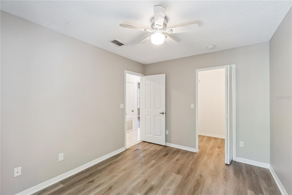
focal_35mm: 15
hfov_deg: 100.4
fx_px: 122
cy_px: 98
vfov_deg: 77.3
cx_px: 146
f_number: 11
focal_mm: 10
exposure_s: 1/20
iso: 1600
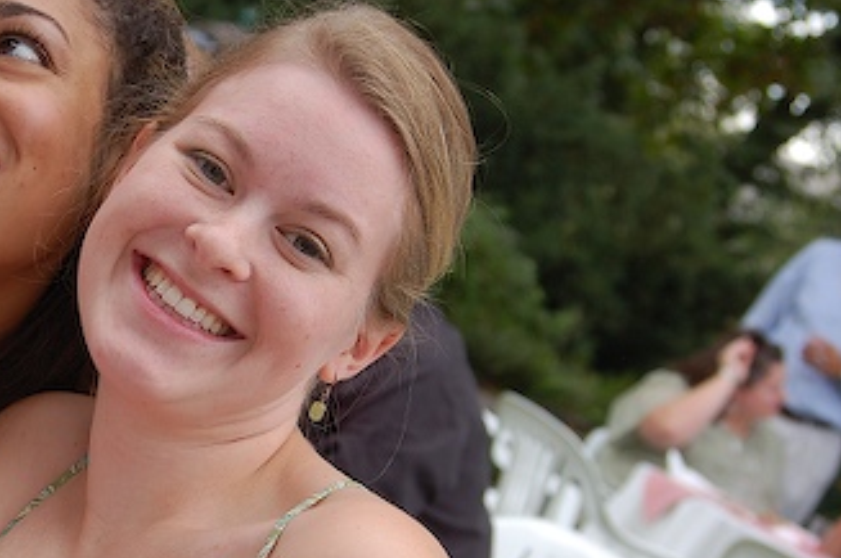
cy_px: 228
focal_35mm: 129
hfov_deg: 15.7
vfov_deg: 10.6
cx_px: 49
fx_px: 3009
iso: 200
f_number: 5.6
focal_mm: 44
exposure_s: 1/125
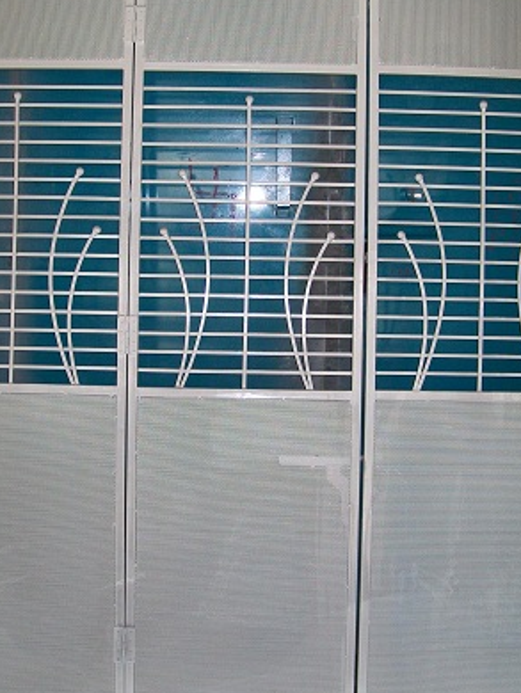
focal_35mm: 48
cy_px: 313
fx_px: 962
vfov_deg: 39.6
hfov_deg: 30.3
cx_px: 243
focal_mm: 6.1
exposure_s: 1/60
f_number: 2.7
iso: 64
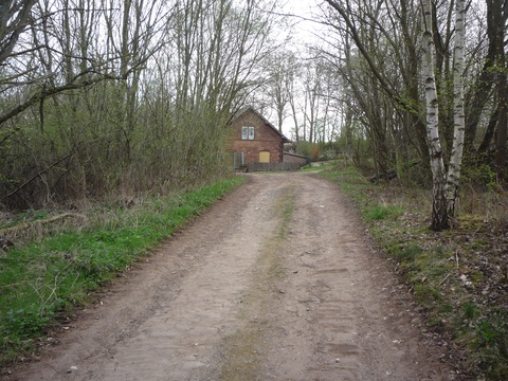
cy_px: 190
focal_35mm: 32
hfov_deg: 56.8
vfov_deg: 44.2
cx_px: 254
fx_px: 470
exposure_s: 1/160
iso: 100
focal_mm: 5.2
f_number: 4
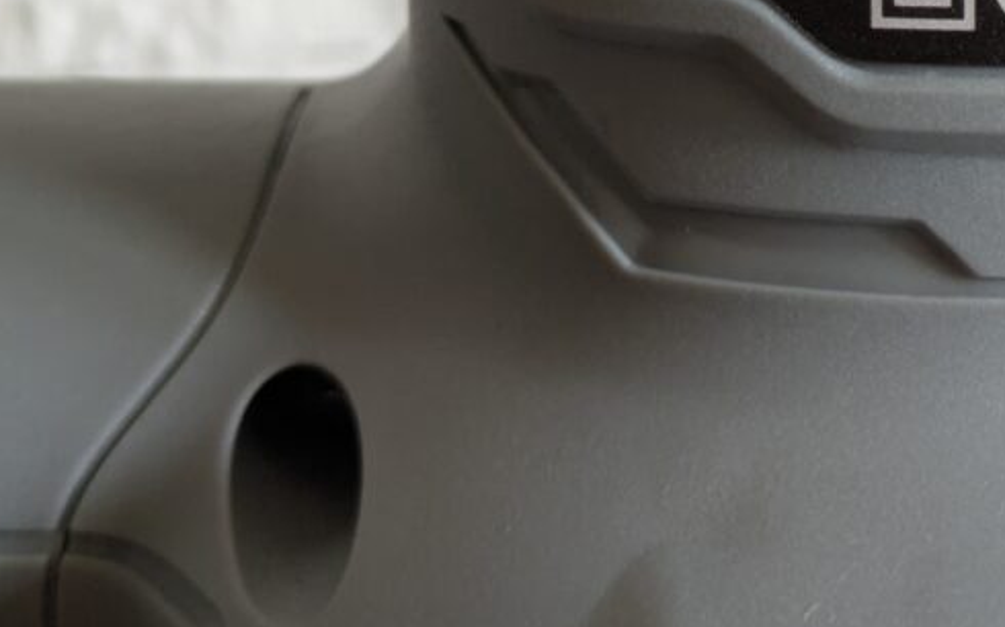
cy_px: -75
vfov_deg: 11.4
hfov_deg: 18.0
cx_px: 984
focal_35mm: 113
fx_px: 3094
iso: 113
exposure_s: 1/25
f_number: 1.89
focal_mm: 5.43
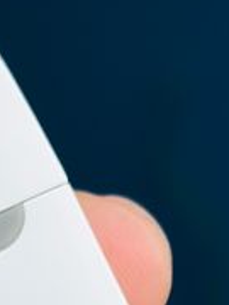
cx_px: 31
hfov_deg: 7.0
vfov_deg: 8.9
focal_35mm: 213
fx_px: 1879
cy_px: 551
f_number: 1.78
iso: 80
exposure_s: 1/371
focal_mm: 6.86
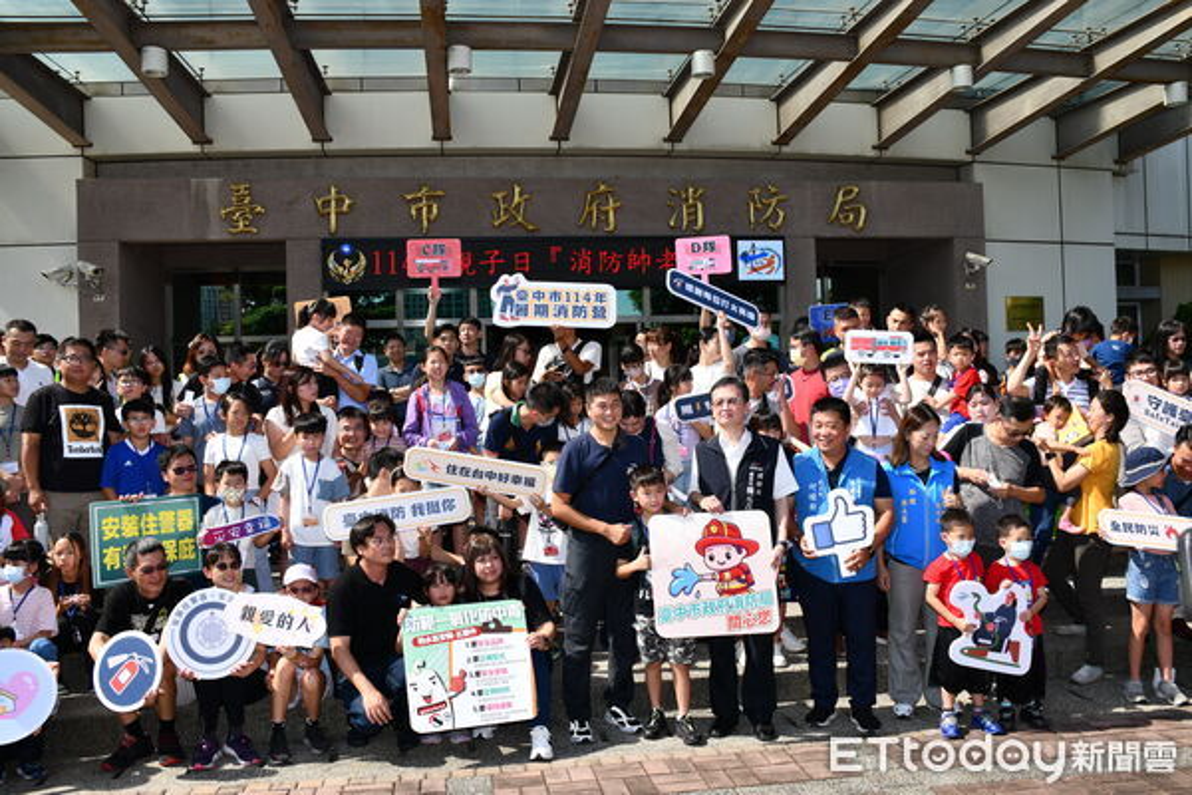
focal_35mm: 30
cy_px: 398
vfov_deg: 43.6
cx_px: 596
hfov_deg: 61.9
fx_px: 993
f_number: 8
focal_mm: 20
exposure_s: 1/250
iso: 100
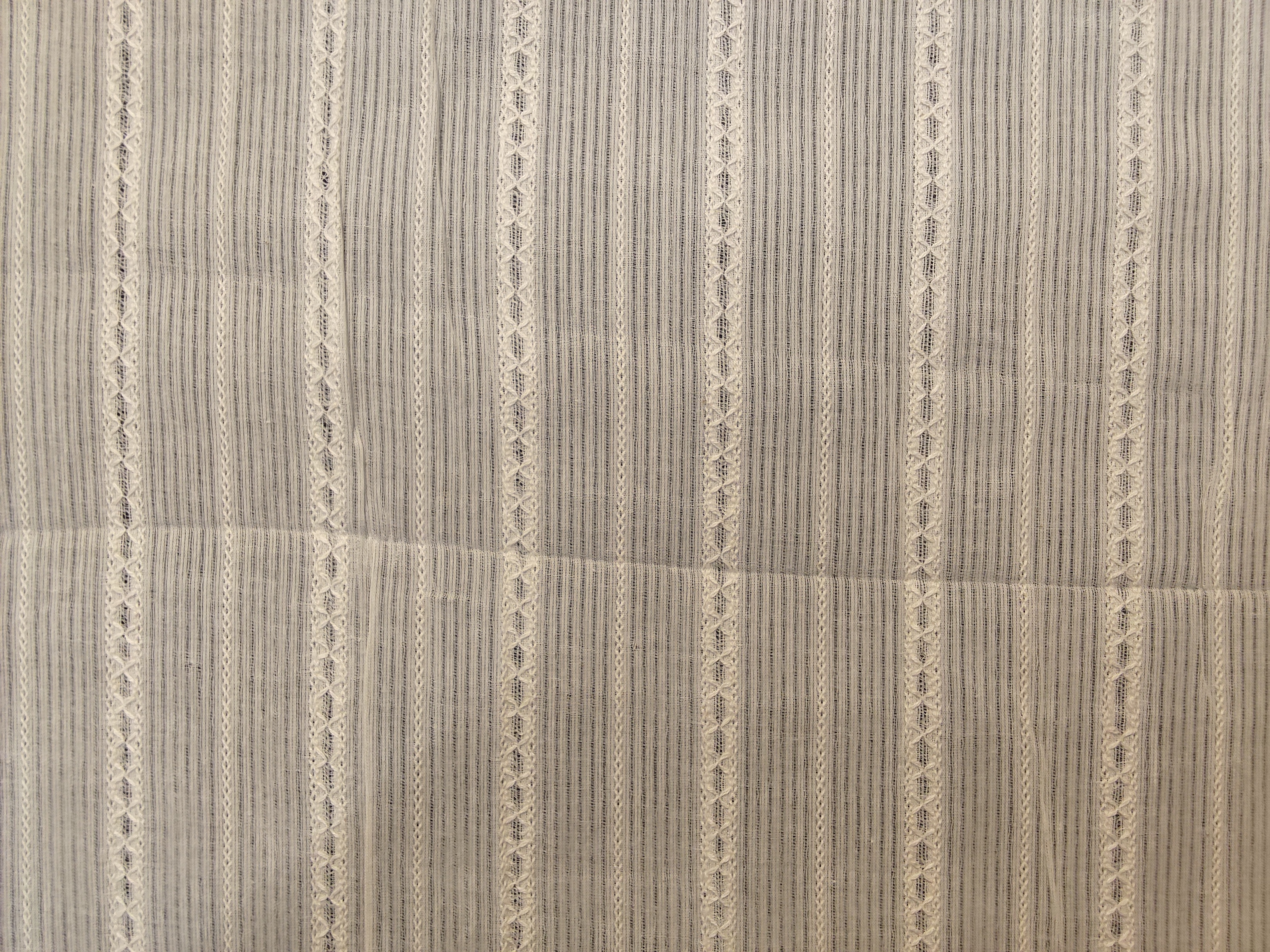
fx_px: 954
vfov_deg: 53.1
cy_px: 476
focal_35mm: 26
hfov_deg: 67.3
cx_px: 635
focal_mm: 2.78
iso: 160
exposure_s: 1/100
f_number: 2
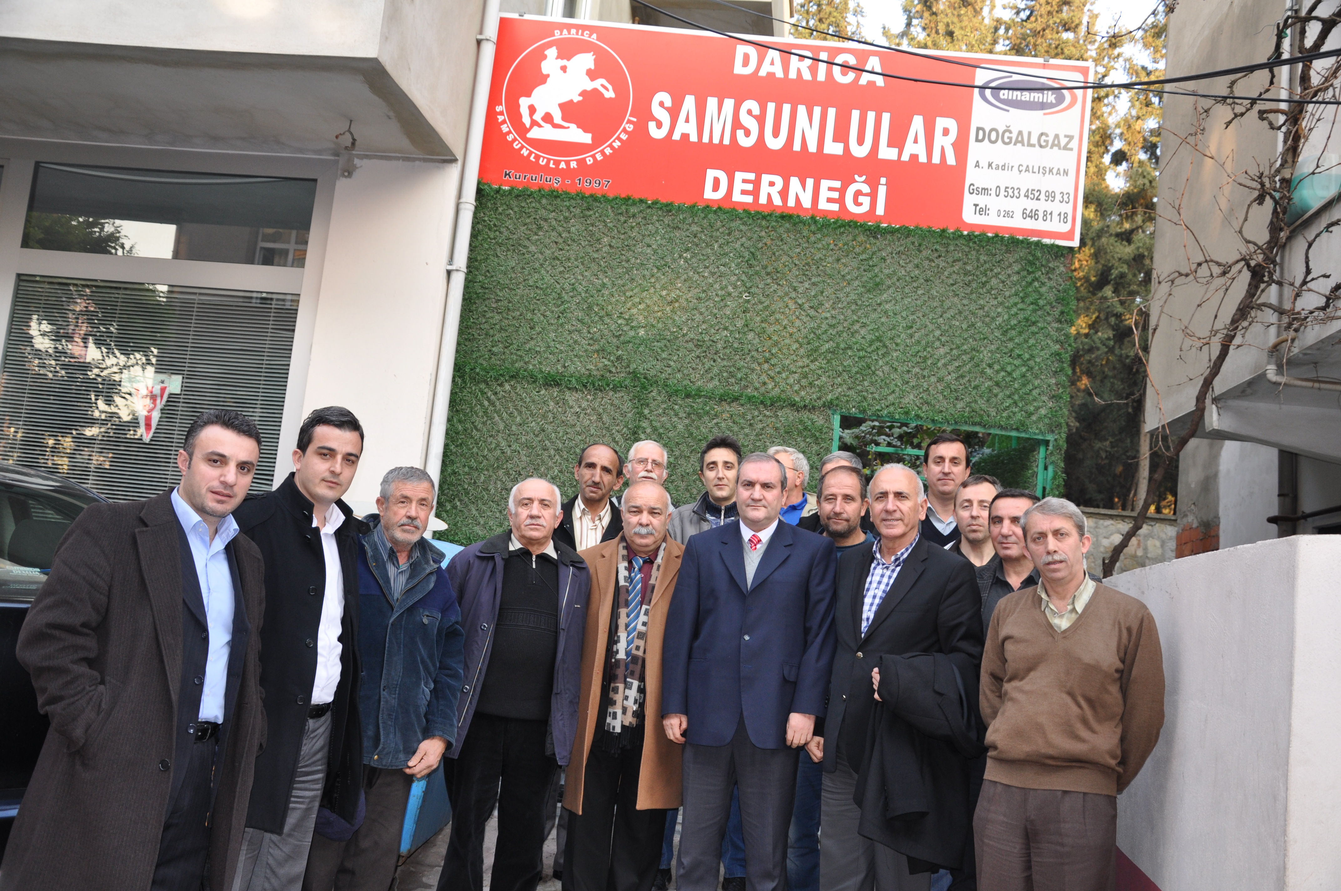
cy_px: 446
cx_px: 670
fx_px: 1228
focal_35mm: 33
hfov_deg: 57.3
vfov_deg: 39.9
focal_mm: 22
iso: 400
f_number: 3.8
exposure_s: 1/125
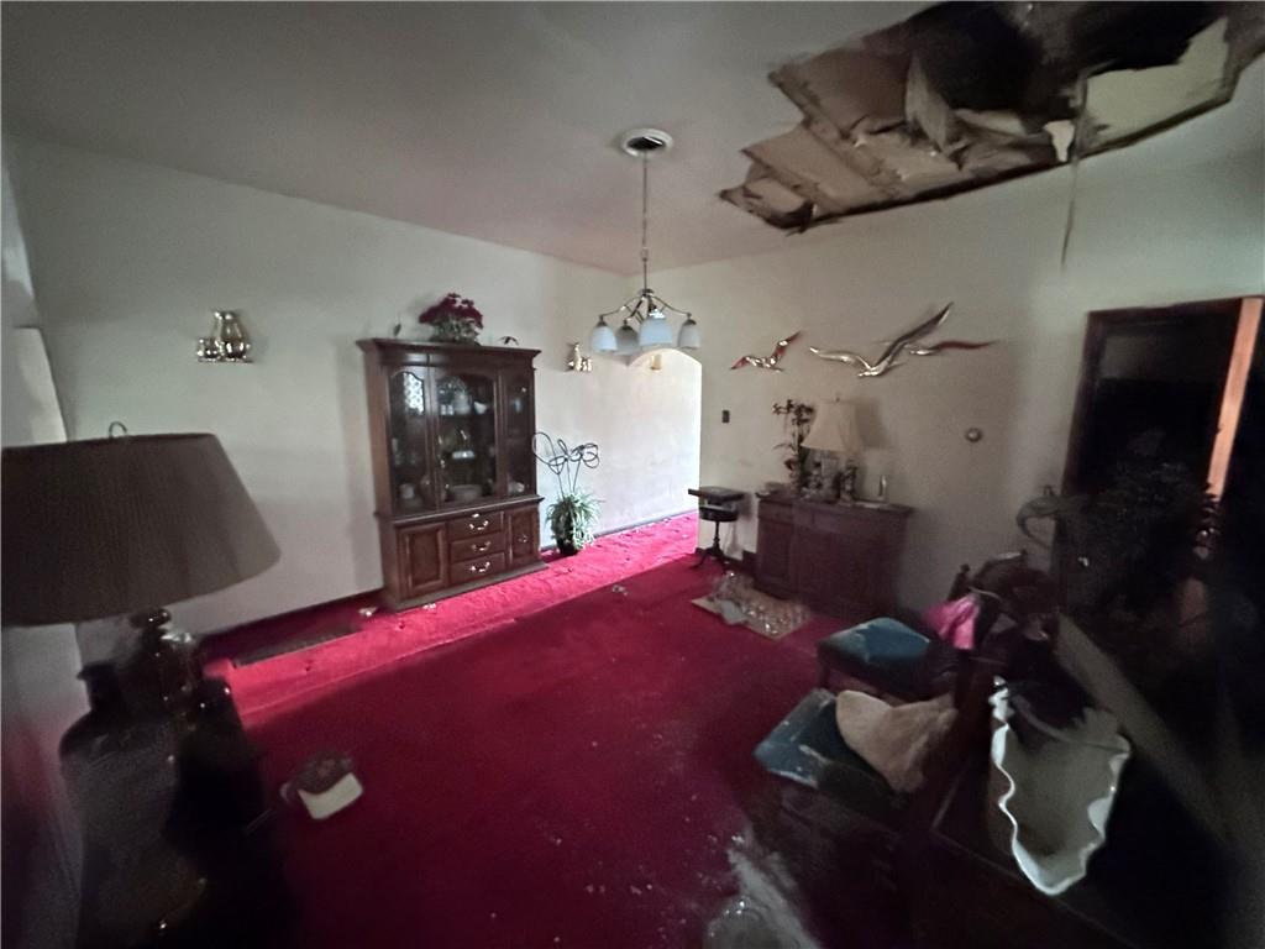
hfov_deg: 102.1
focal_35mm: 14
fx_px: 512
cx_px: 632
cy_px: 474
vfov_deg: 85.7
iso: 3200
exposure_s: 1/15
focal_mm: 2.22
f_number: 2.2
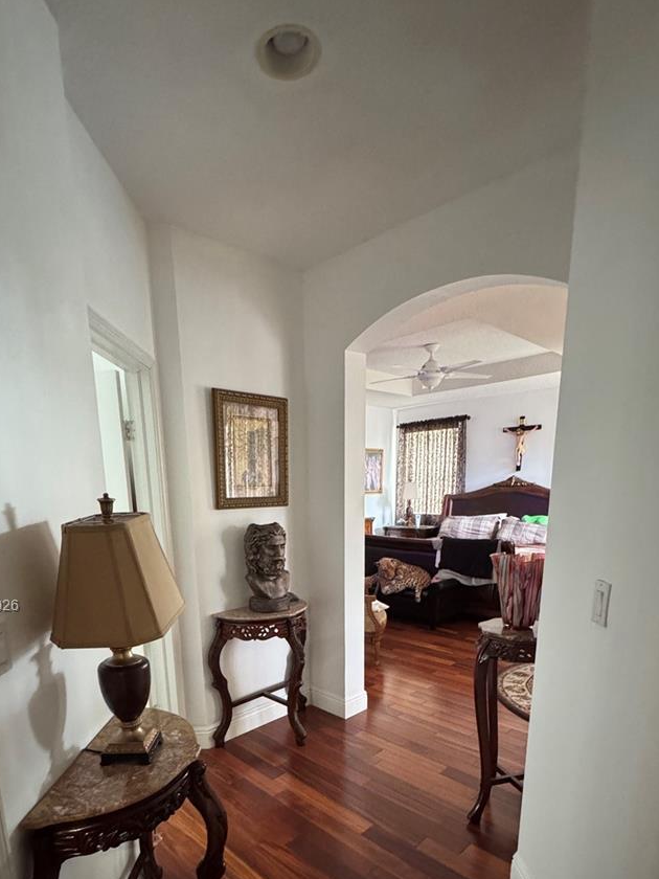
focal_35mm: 20
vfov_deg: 78.3
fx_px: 508
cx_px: 296
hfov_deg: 65.8
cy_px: 607
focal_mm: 2.22
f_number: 2.2
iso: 1250
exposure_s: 1/60
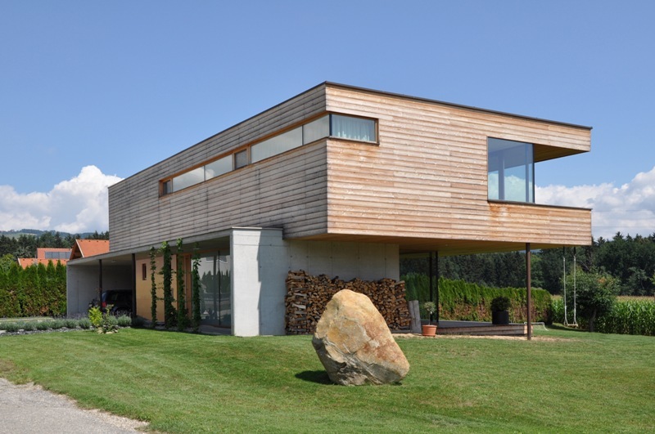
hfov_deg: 49.6
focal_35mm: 39
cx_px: 328
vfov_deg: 34.1
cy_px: 217
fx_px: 709
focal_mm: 26
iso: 200
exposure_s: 1/400
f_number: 10
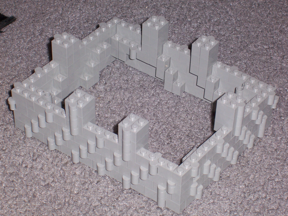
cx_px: 144
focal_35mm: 108
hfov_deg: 18.2
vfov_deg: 13.7
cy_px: 108
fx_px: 899
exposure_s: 1/125
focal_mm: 18.6
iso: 125
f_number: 4.8
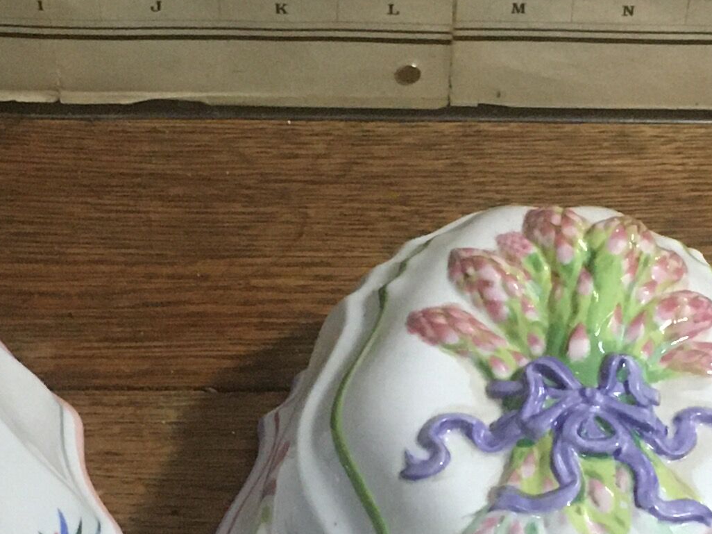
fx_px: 2344
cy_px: 523
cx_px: 494
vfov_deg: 12.8
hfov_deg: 17.2
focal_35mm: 114
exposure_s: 1/25
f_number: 2.2
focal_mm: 4.15
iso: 250
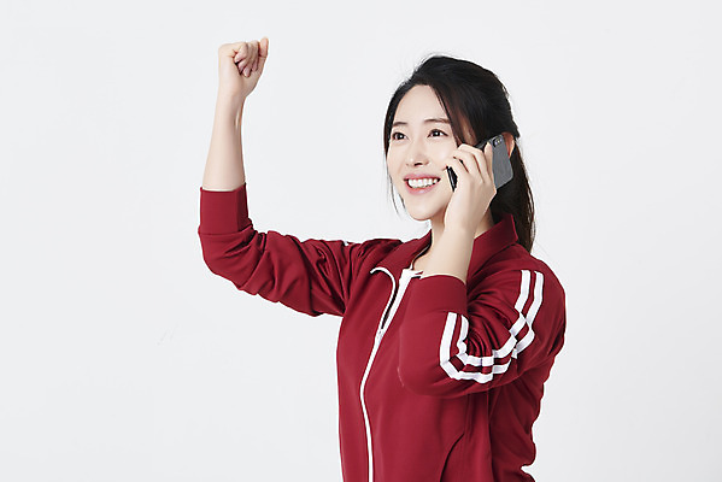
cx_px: 361
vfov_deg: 19.5
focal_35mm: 70
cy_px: 241
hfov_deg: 28.8
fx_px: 1405
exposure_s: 1/125
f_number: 13
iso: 100
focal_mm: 70
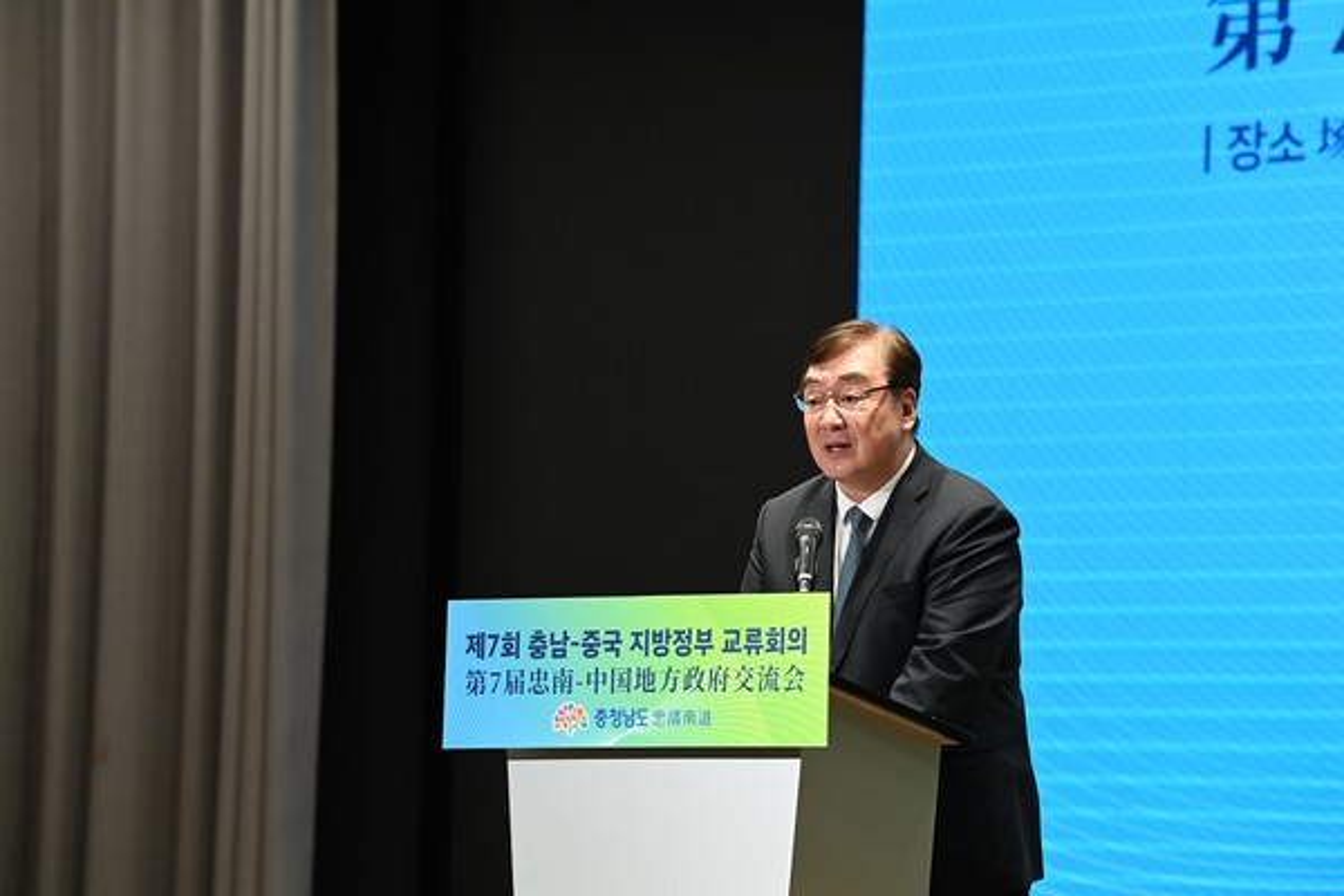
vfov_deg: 6.9
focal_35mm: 200
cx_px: 672
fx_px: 7466
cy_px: 448
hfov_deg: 10.3
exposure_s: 1/500
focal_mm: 200
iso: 2500
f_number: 5
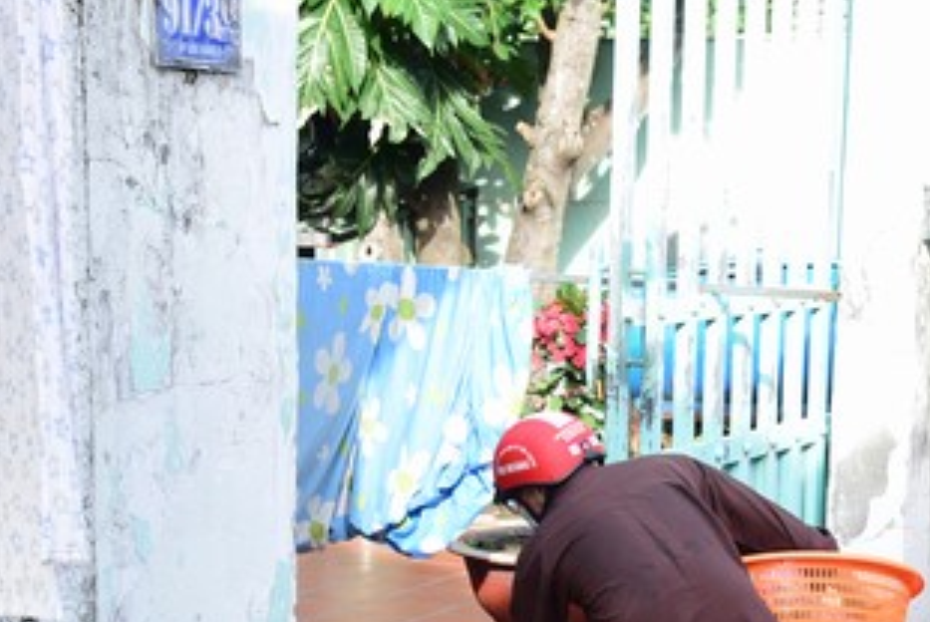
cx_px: 523
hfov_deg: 21.2
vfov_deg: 14.1
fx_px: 2482
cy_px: 592
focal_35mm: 96
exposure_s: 1/80
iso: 200
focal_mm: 46
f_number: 7.1
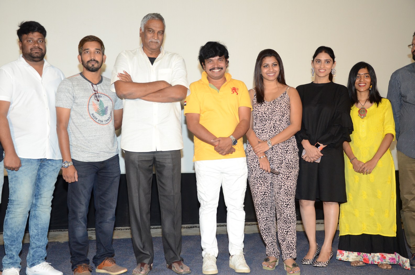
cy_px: 138
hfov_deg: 41.2
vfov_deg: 28.0
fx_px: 552
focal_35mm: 48
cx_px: 208
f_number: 5
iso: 1000
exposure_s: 1/125
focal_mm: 32
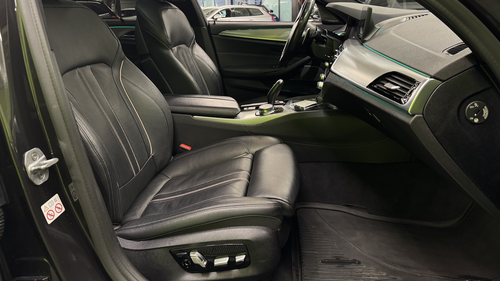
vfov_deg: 42.3
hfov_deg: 69.8
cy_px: 92
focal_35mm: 27
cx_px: 244
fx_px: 358
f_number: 1.78
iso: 400
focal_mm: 6.76
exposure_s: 1/50
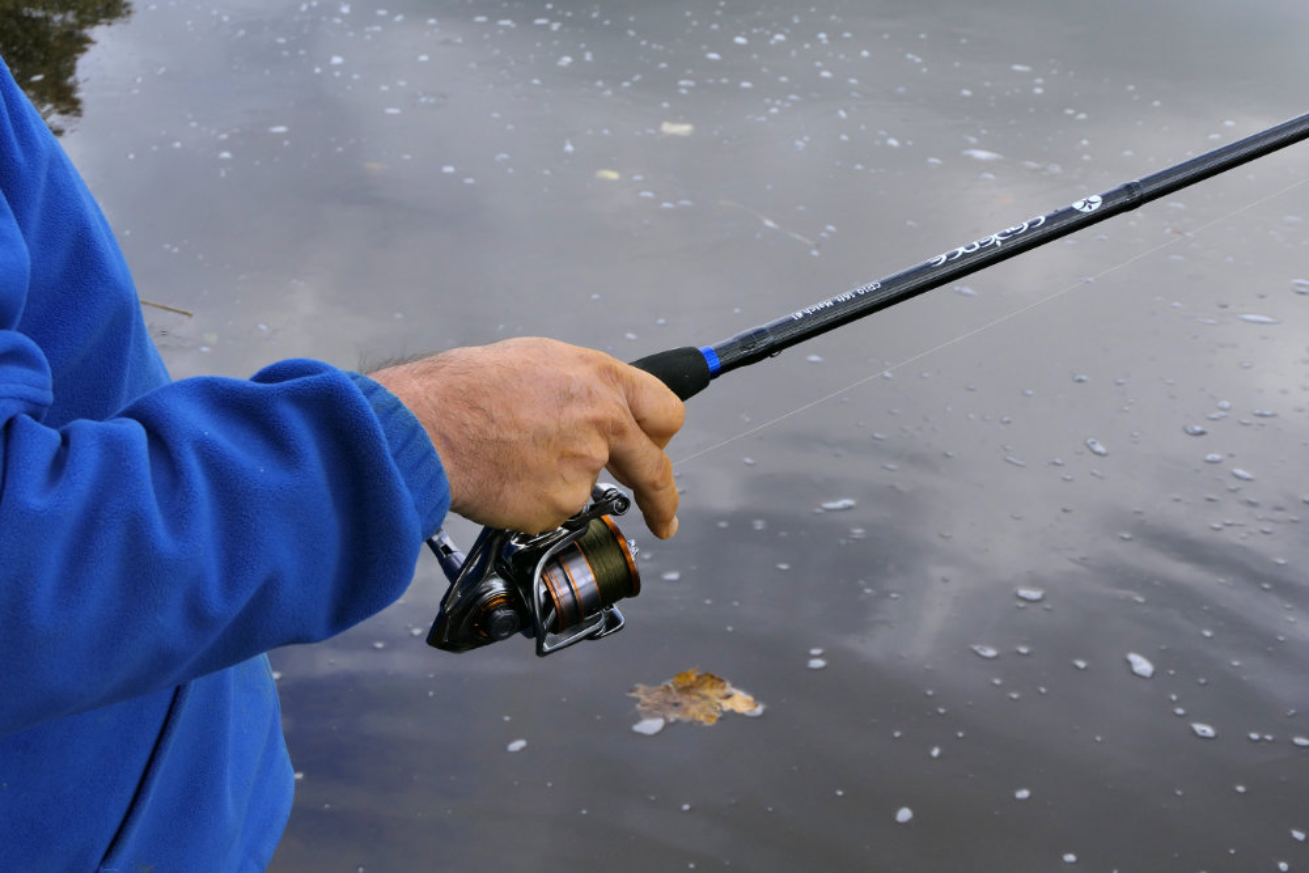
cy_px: 436
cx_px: 654
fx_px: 2000
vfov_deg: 24.6
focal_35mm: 55
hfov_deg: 36.2
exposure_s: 1/200
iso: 125
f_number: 5.6
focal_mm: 20.3
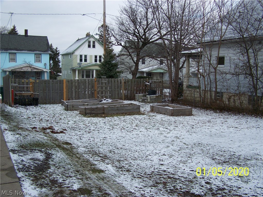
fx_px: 289
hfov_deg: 49.0
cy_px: 98
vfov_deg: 37.7
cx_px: 132
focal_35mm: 38
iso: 64
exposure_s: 1/500
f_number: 2.8
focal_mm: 6.3
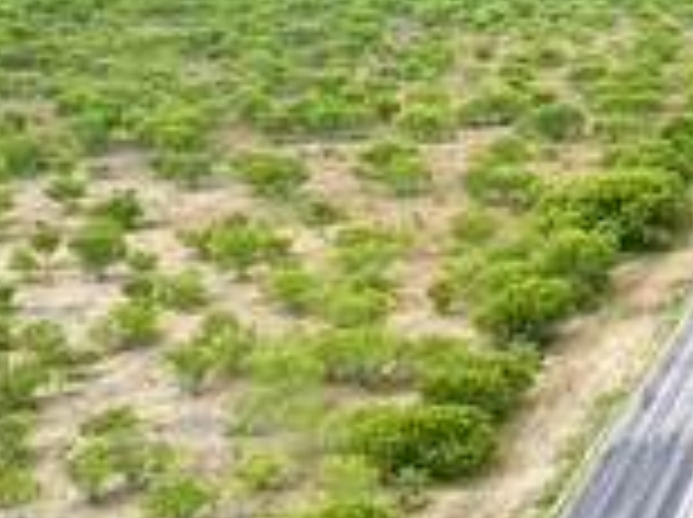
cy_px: 318
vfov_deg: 14.7
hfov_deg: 16.4
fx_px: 1999
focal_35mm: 100
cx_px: 1260
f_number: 2.8
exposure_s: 1/2000
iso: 140
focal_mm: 12.29
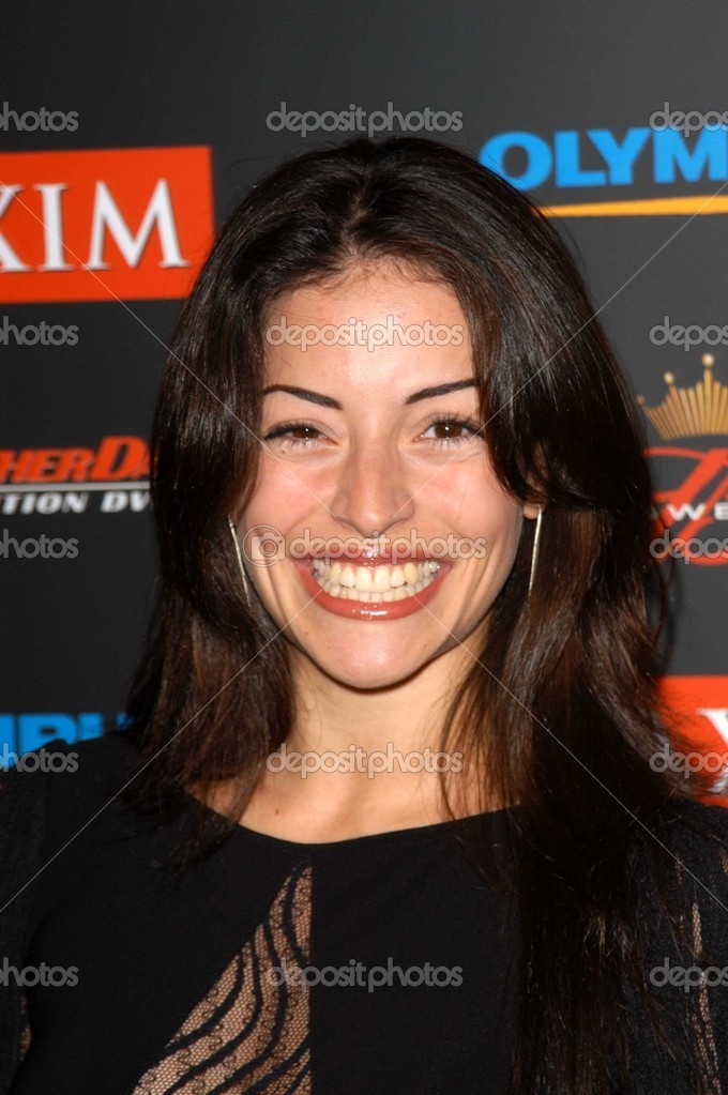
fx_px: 4650
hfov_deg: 9.0
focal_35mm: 153
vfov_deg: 13.4
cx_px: 364
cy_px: 548
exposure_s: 1/60
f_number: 7.1
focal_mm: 102
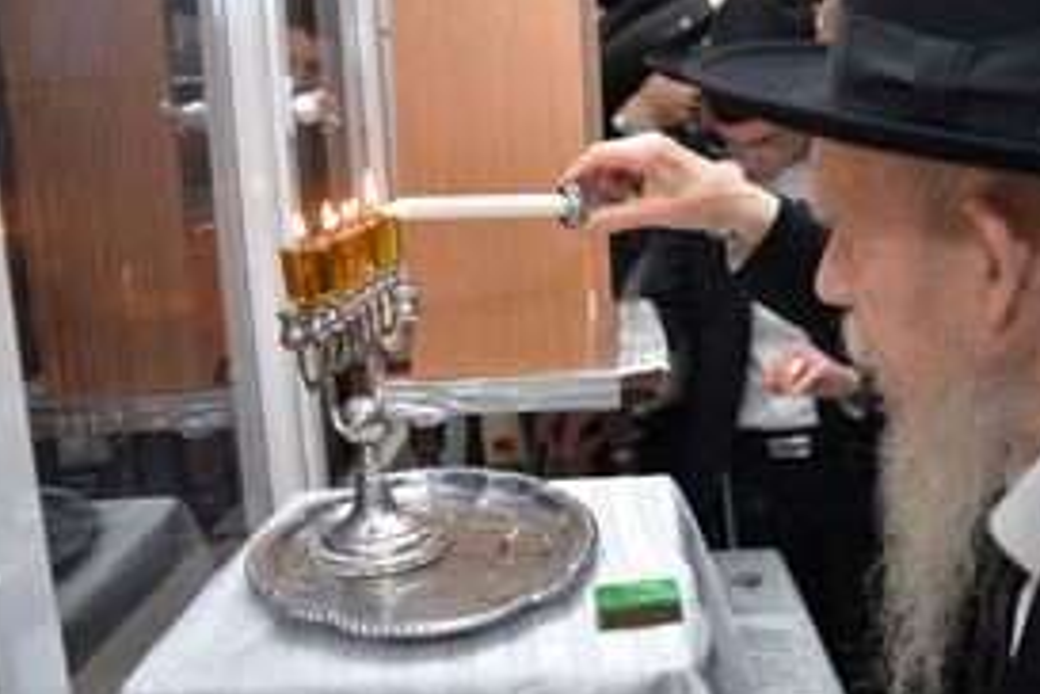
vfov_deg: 32.6
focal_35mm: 41
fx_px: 1184
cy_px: 311
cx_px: 670
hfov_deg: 46.8
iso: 400
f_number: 3.5
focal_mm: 28
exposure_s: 1/60
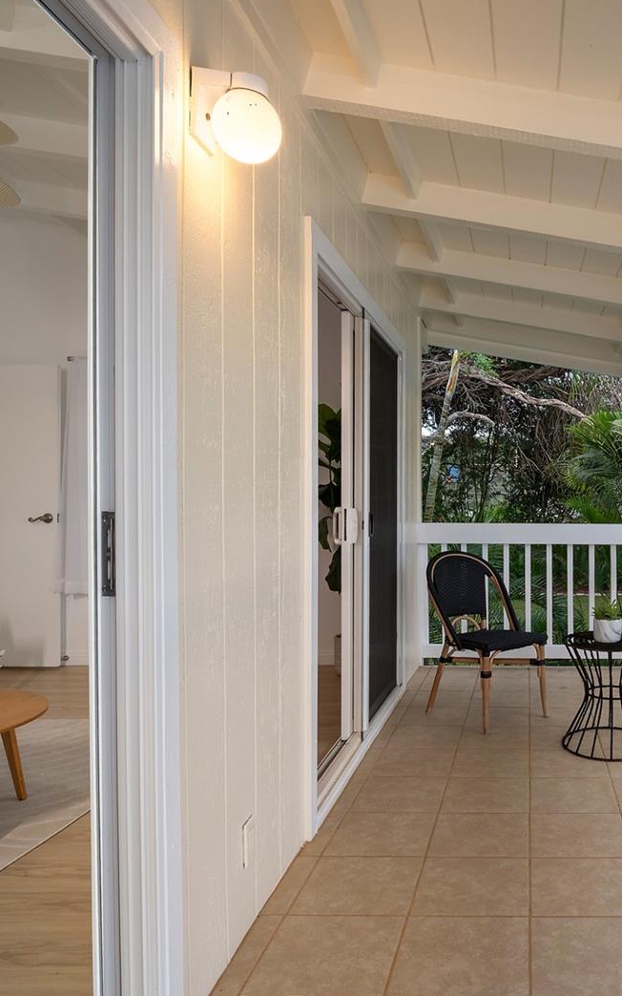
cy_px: 491
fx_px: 678
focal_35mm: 25
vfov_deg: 72.5
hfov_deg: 46.5
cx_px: 505
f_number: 11
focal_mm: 16
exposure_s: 1/30
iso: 200
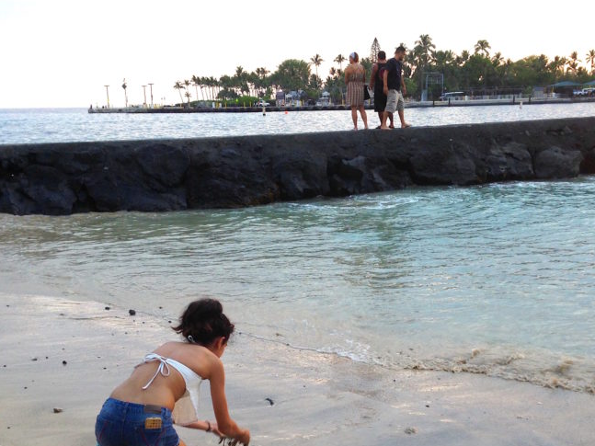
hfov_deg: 37.5
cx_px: 326
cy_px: 326
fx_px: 876
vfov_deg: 28.2
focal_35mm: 51
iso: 50
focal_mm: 4.12
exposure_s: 1/120
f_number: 2.4
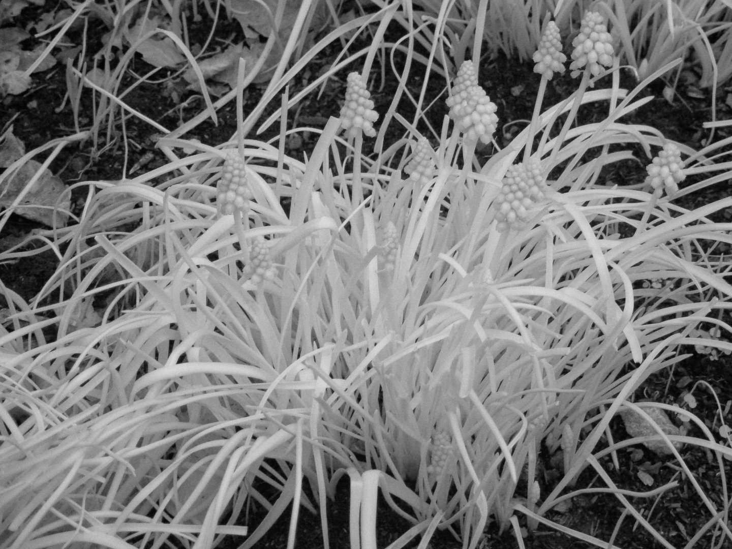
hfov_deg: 13.7
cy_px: 274
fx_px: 3045
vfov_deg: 10.3
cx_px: 366
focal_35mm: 144
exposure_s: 1/100
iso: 200
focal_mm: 24.1
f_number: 4.5
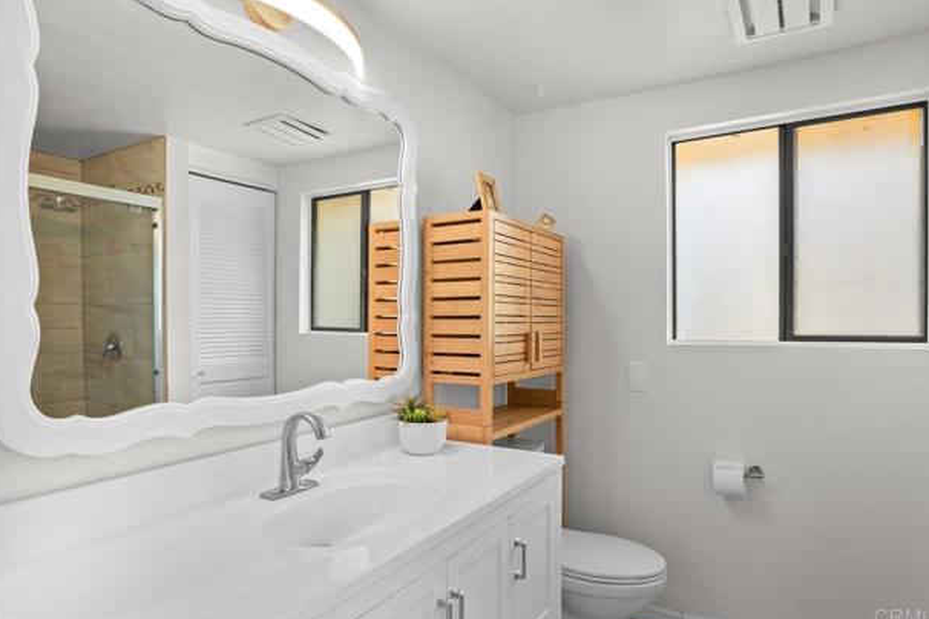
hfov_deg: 84.6
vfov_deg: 62.5
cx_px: 458
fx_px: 511
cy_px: 300
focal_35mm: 20
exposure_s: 1/2.5
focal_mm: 12.5
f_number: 8
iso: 100
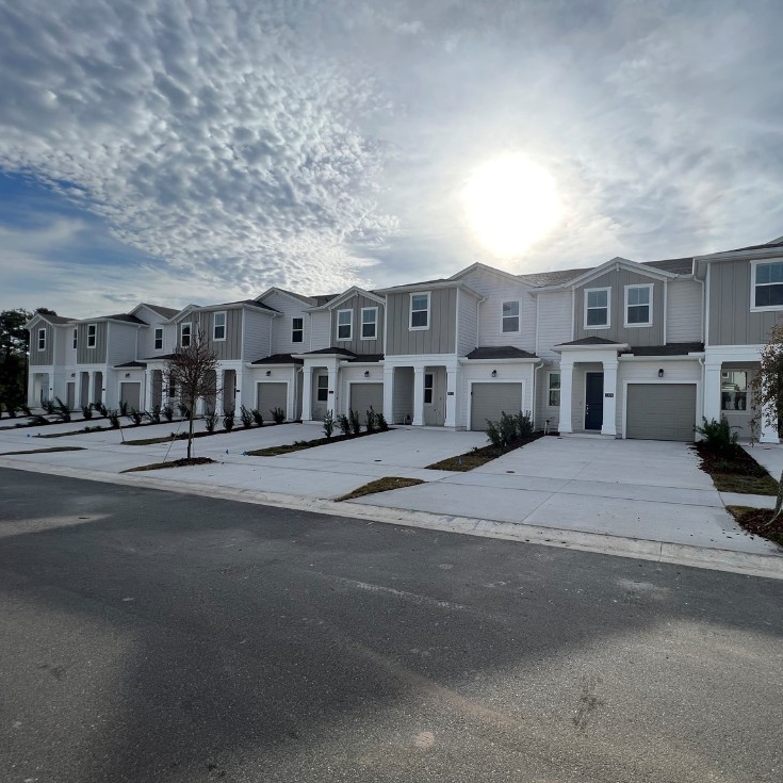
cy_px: 401
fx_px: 409
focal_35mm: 16
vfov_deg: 87.4
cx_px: 487
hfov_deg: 85.8
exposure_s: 1/2053
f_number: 1.8
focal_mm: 1.57
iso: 32
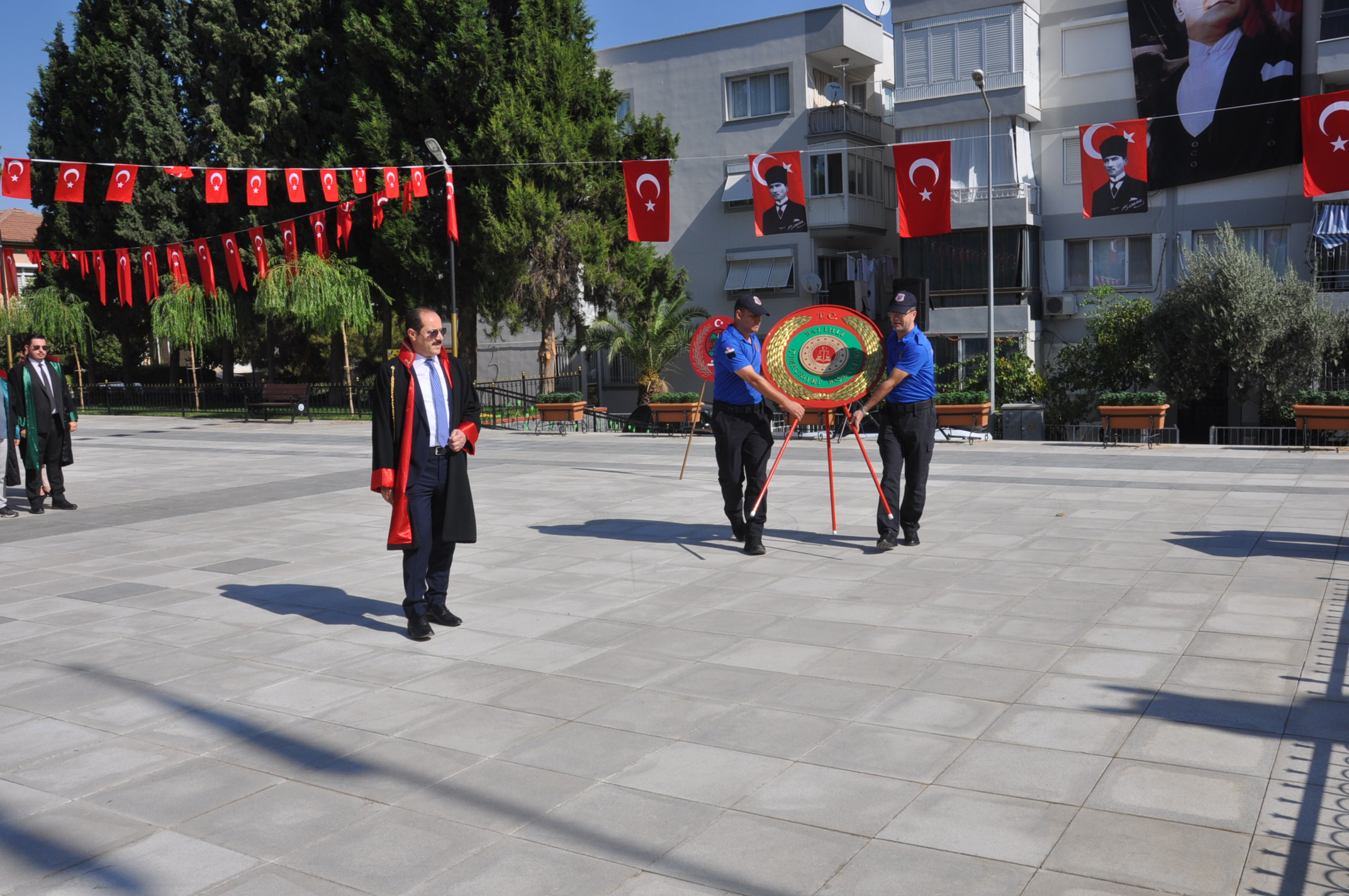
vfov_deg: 39.9
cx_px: 674
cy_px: 448
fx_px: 1235
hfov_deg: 57.3
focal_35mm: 33
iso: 200
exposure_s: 1/200
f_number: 14
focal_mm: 22
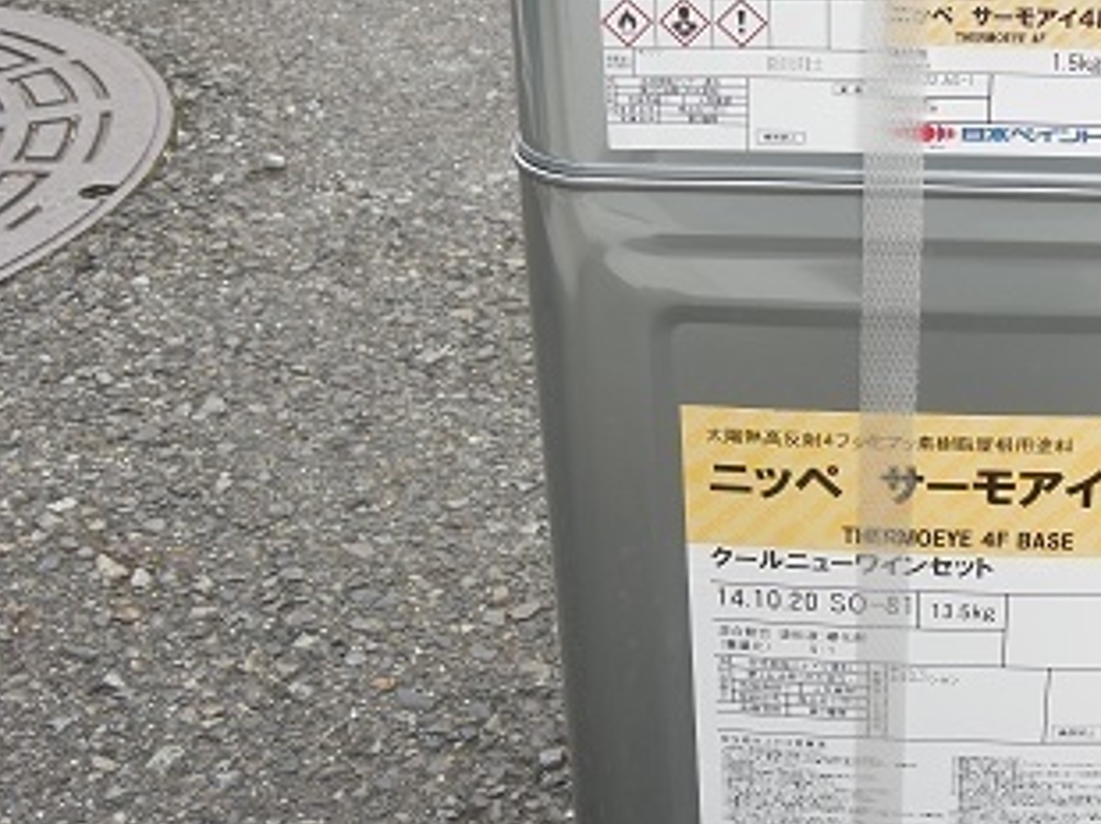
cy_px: 417
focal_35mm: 63
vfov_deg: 23.3
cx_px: 849
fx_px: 2002
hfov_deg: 30.2
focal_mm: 7
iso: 100
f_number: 3.8
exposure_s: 1/60
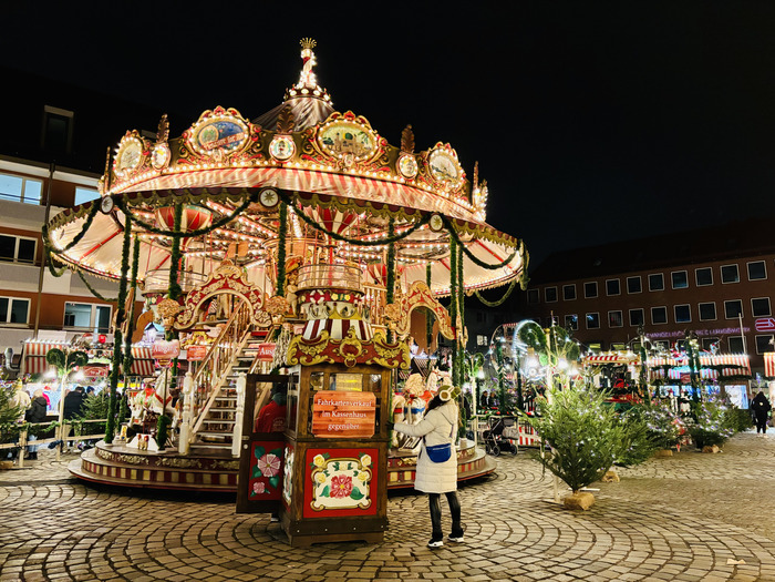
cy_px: 291
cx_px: 388
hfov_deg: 67.3
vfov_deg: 53.1
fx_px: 582
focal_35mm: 26
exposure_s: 1/33
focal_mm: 5.96
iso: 500
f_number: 1.6
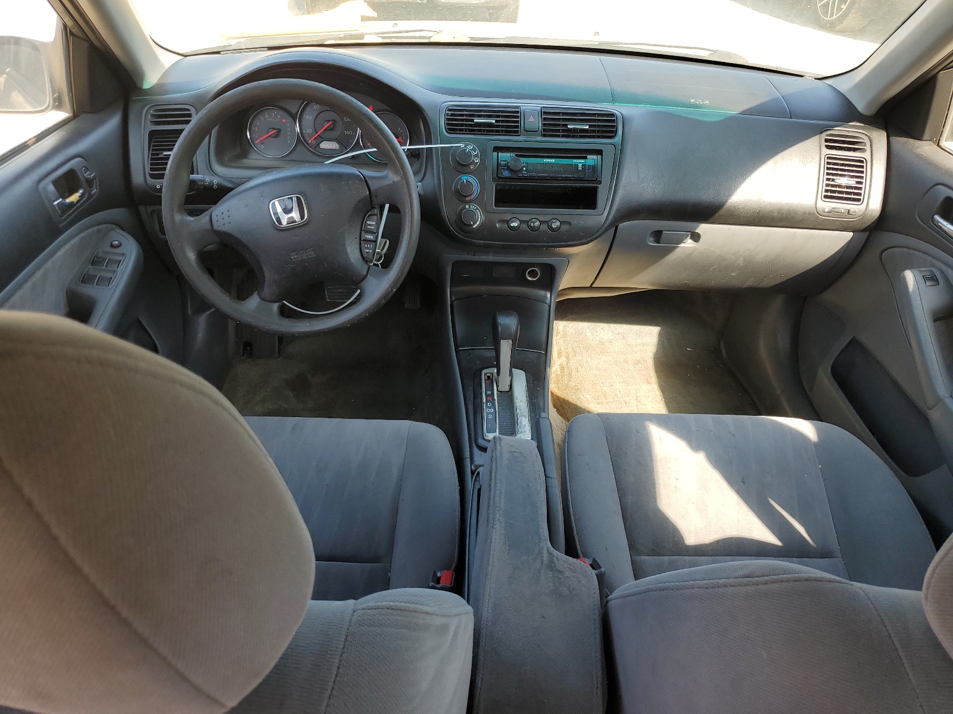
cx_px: 476
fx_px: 716
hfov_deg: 67.3
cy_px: 357
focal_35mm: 26
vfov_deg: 53.1
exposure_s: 1/303
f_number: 1.5
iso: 50
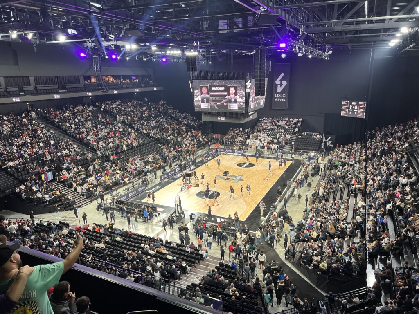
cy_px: 157
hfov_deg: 67.3
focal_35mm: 26
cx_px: 210
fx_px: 315
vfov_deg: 53.1
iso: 125
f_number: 1.5
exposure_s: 1/120
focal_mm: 5.7
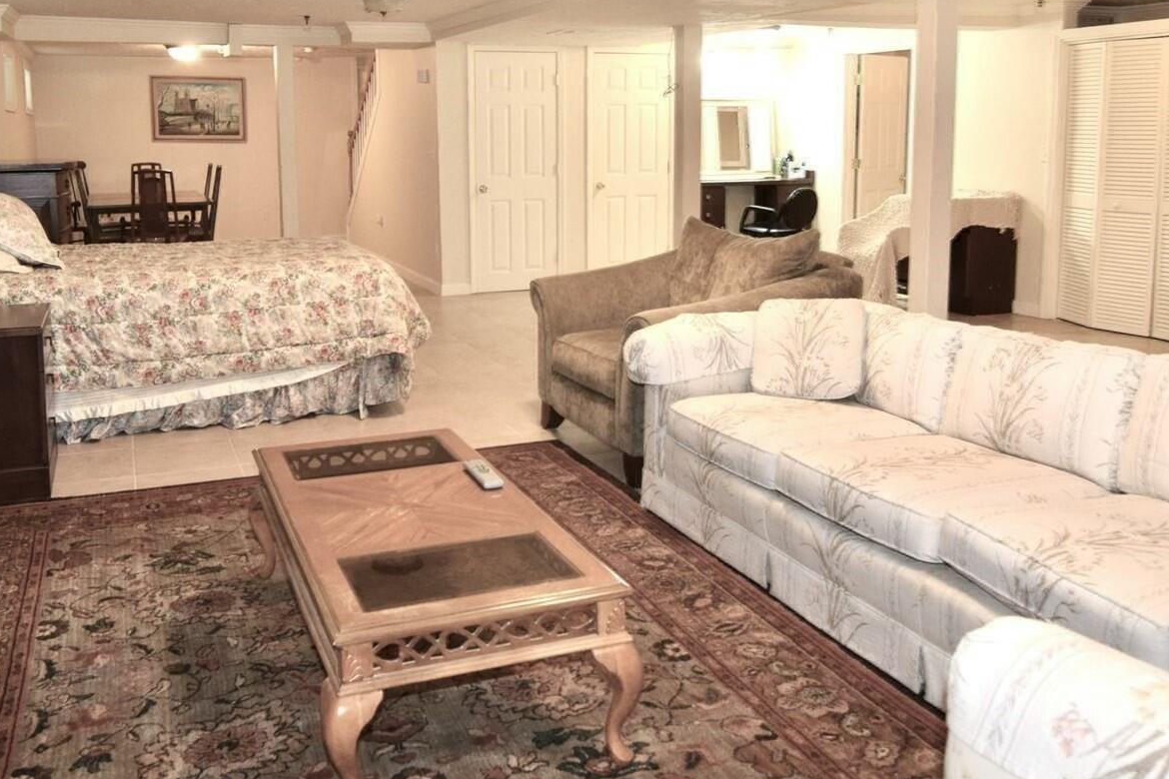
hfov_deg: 63.8
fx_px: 938
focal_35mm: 29
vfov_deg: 44.6
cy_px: 271
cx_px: 531
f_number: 4
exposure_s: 1/60
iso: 800
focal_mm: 11
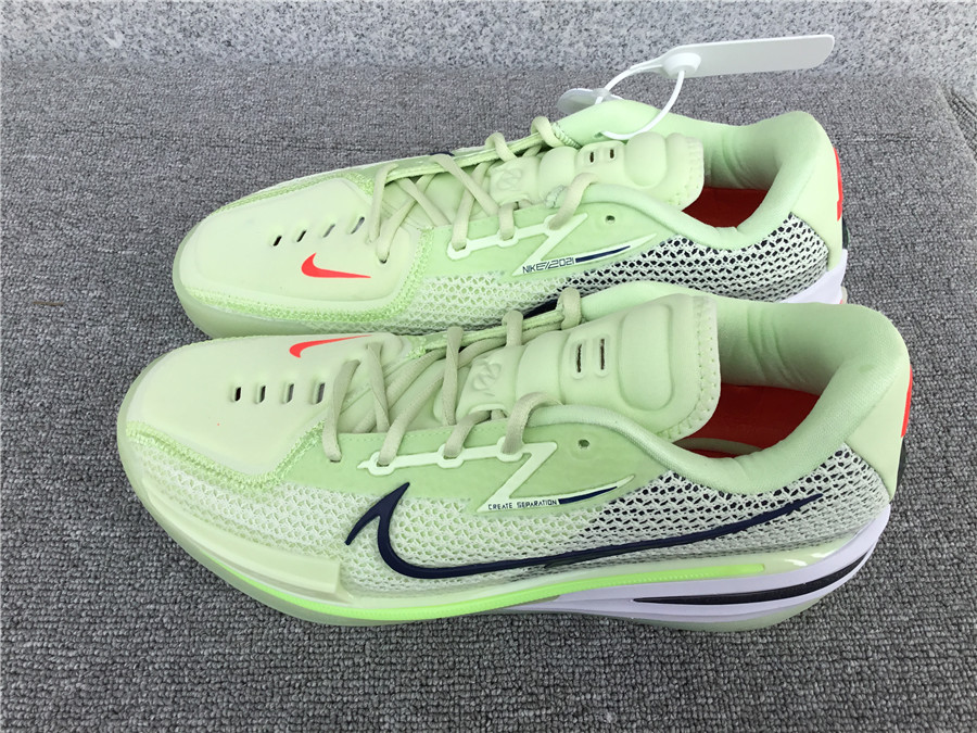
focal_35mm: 31
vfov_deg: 45.4
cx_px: 488
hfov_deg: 58.4
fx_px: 875
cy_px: 366
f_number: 2.4
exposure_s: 1/959
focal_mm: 3.3
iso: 25
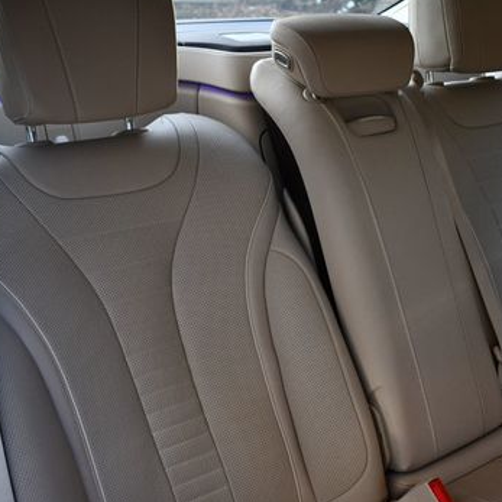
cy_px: 224
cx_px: 281
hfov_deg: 36.0
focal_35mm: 47
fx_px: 771
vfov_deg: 36.0
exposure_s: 1/250
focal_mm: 20
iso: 800
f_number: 3.5
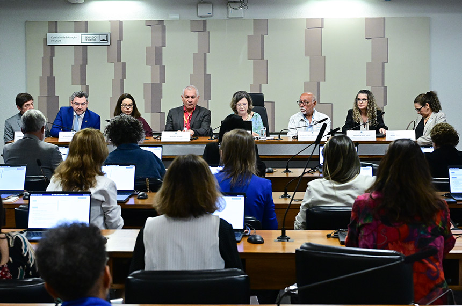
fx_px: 820
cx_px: 231
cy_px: 153
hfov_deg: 31.5
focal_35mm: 64
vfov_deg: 21.2
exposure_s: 1/200
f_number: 5
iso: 4000
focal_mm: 43
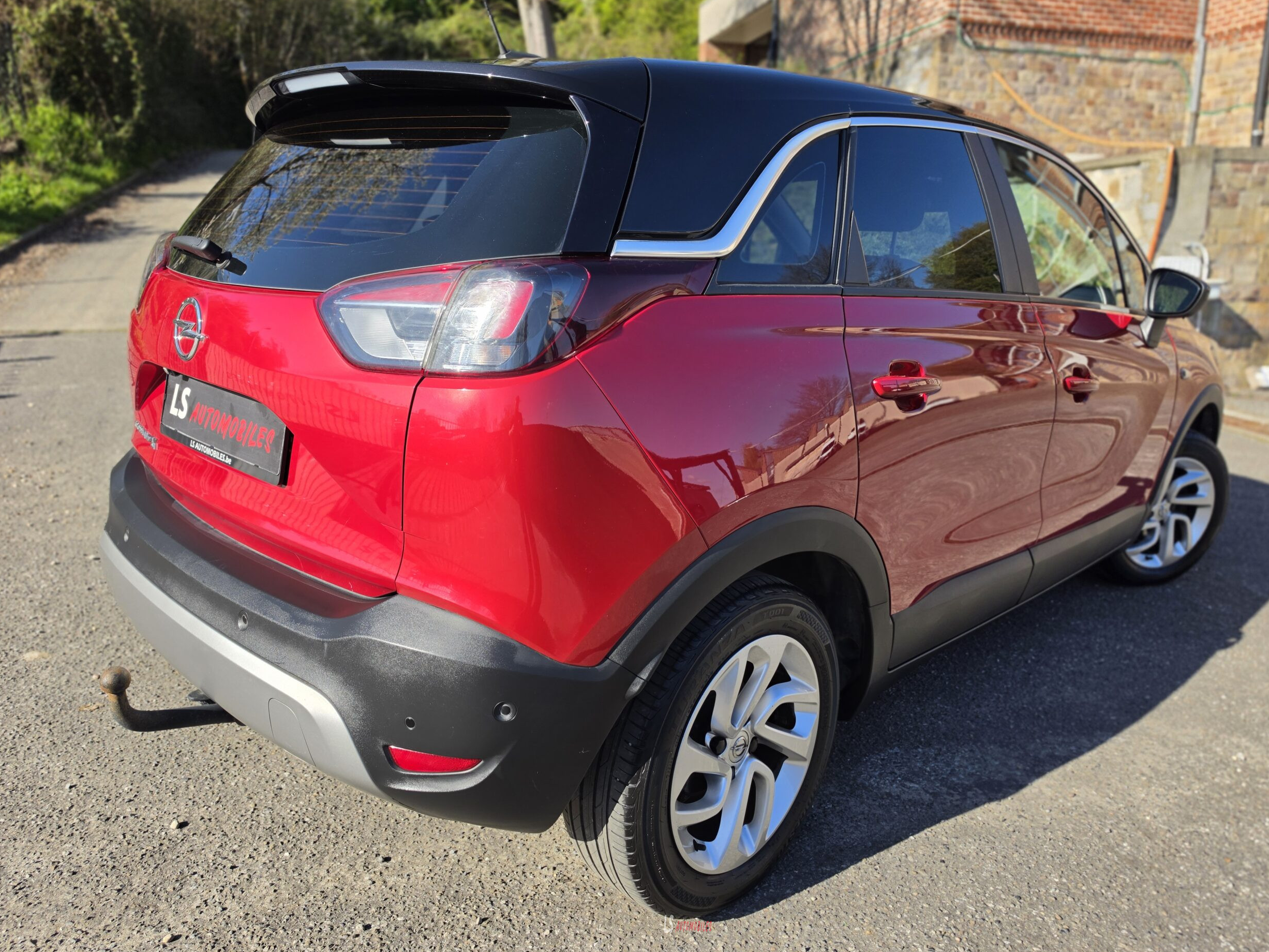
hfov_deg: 71.6
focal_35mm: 24
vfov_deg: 56.8
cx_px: 636
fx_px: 880
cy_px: 465
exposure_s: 1/4143
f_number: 1.4
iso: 64
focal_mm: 6.5
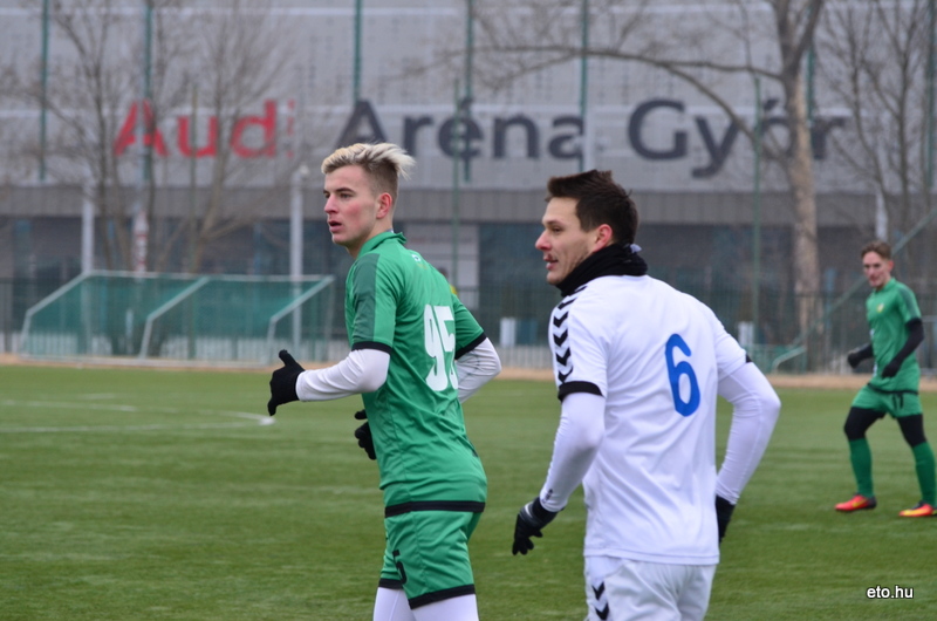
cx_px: 468
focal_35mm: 188
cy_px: 310
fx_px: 4870
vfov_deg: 7.3
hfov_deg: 11.0
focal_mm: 125
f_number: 5
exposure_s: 1/400
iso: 640
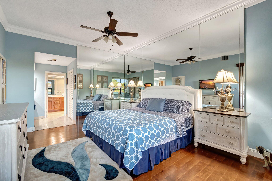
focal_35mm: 15
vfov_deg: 77.3
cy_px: 90
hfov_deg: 100.4
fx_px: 113
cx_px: 136
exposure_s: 1/5
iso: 1000
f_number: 8
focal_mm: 10
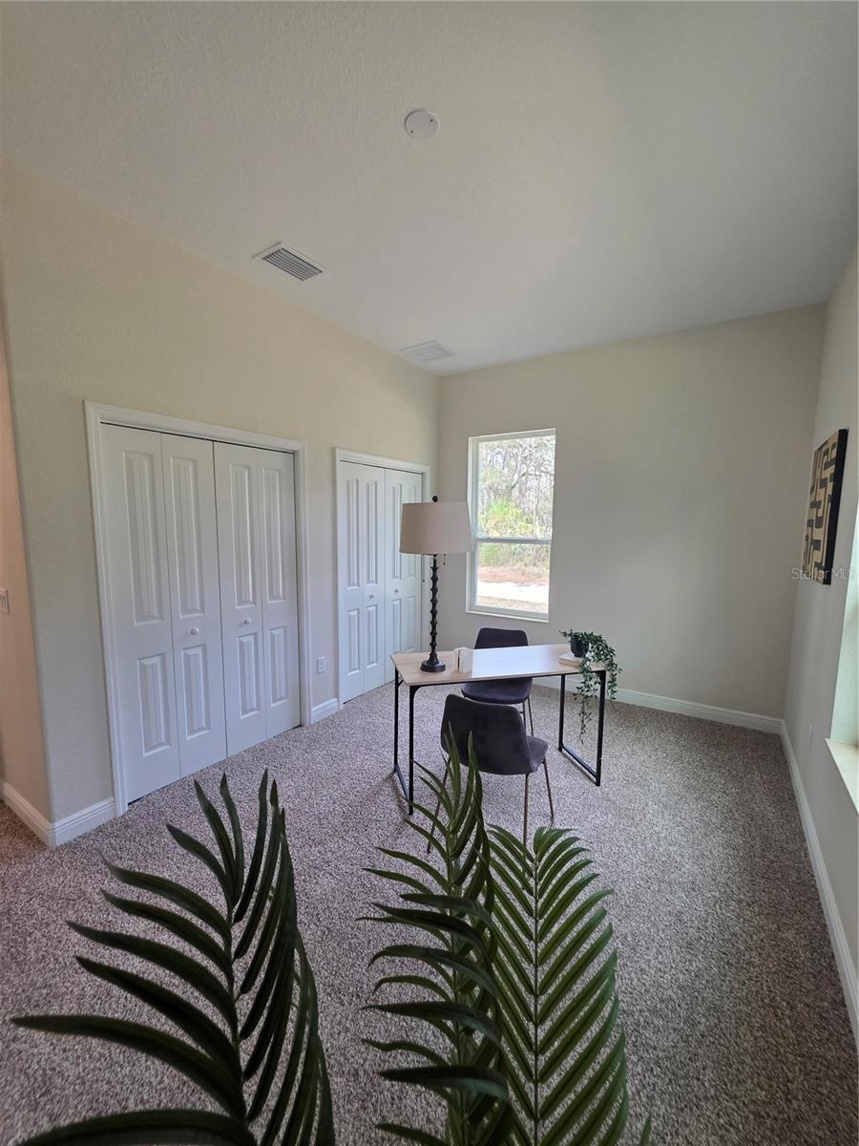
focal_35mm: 13
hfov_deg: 89.9
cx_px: 430
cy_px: 573
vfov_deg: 106.2
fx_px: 430
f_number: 1.9
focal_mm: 2.2
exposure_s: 1/120
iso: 200
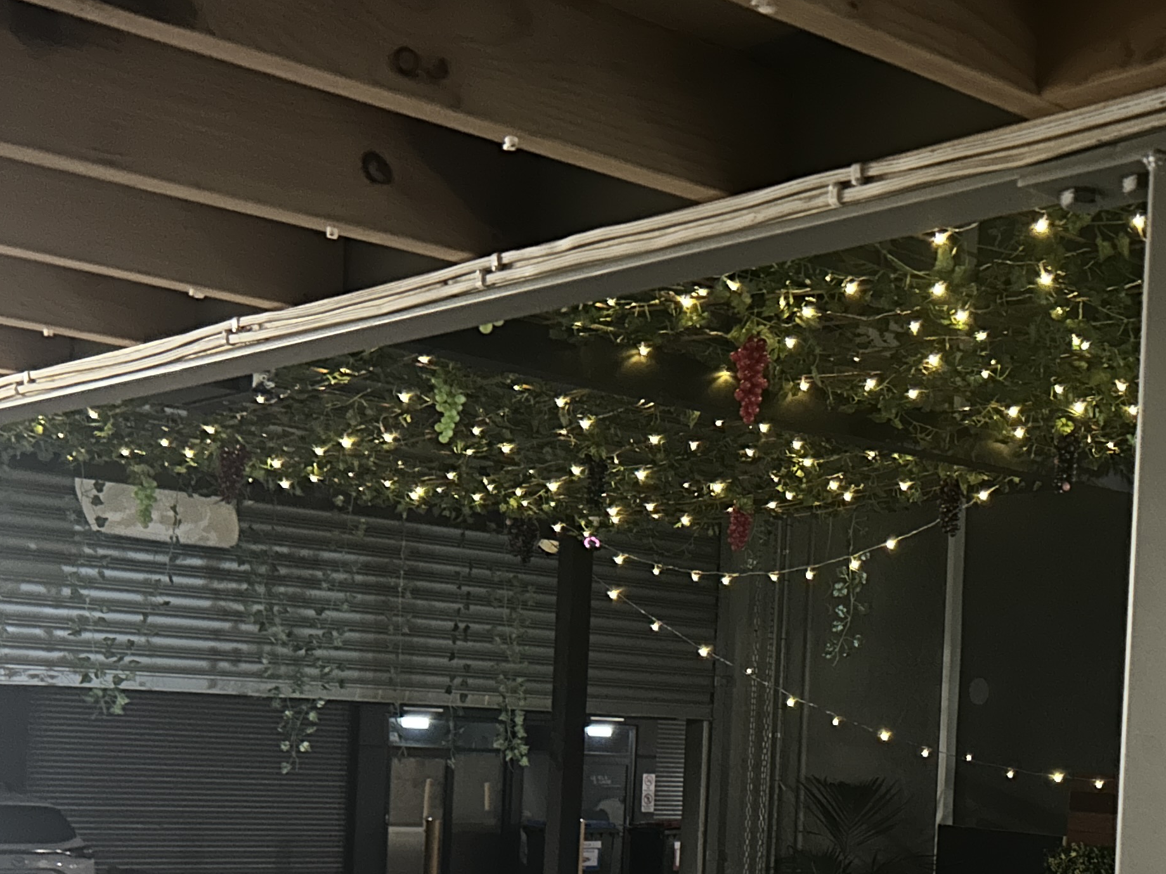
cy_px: 773
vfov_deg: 25.0
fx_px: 1920
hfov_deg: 31.8
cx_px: 1099
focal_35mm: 57
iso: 1000
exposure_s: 1/25
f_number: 1.5
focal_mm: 5.7
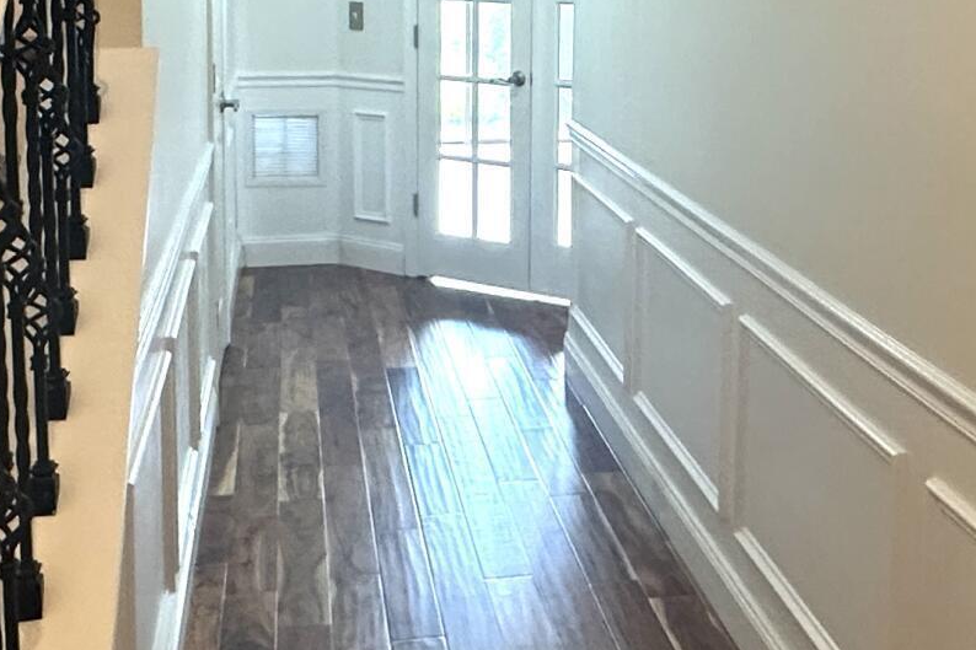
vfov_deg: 24.1
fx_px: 1491
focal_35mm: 55
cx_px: 627
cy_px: 98
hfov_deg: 36.0
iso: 160
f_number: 2.2
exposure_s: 1/60
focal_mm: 2.22
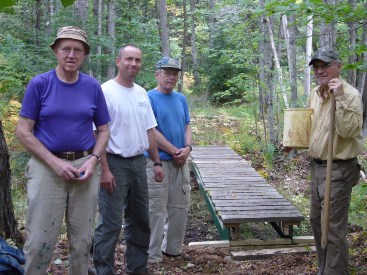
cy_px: 138
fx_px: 668
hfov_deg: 30.7
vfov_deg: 23.3
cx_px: 184
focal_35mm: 63
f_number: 4.1
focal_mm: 10.3
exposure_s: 1/20
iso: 125
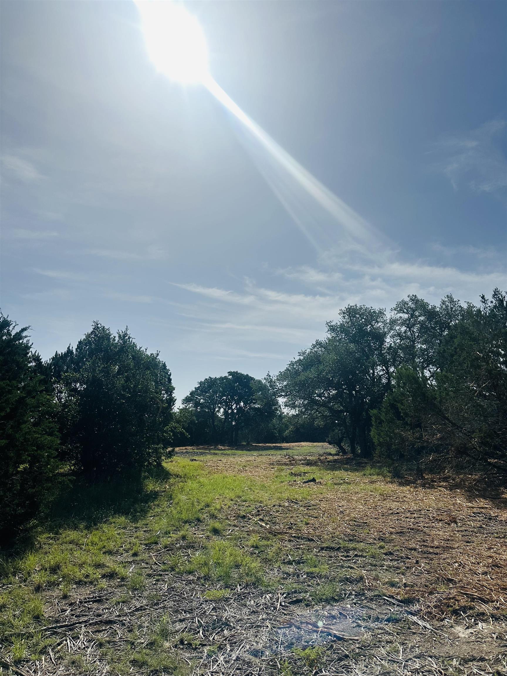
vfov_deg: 71.6
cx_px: 254
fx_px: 469
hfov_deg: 56.8
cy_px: 338
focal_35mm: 24
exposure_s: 1/18519
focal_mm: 6.86
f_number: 1.78
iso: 80
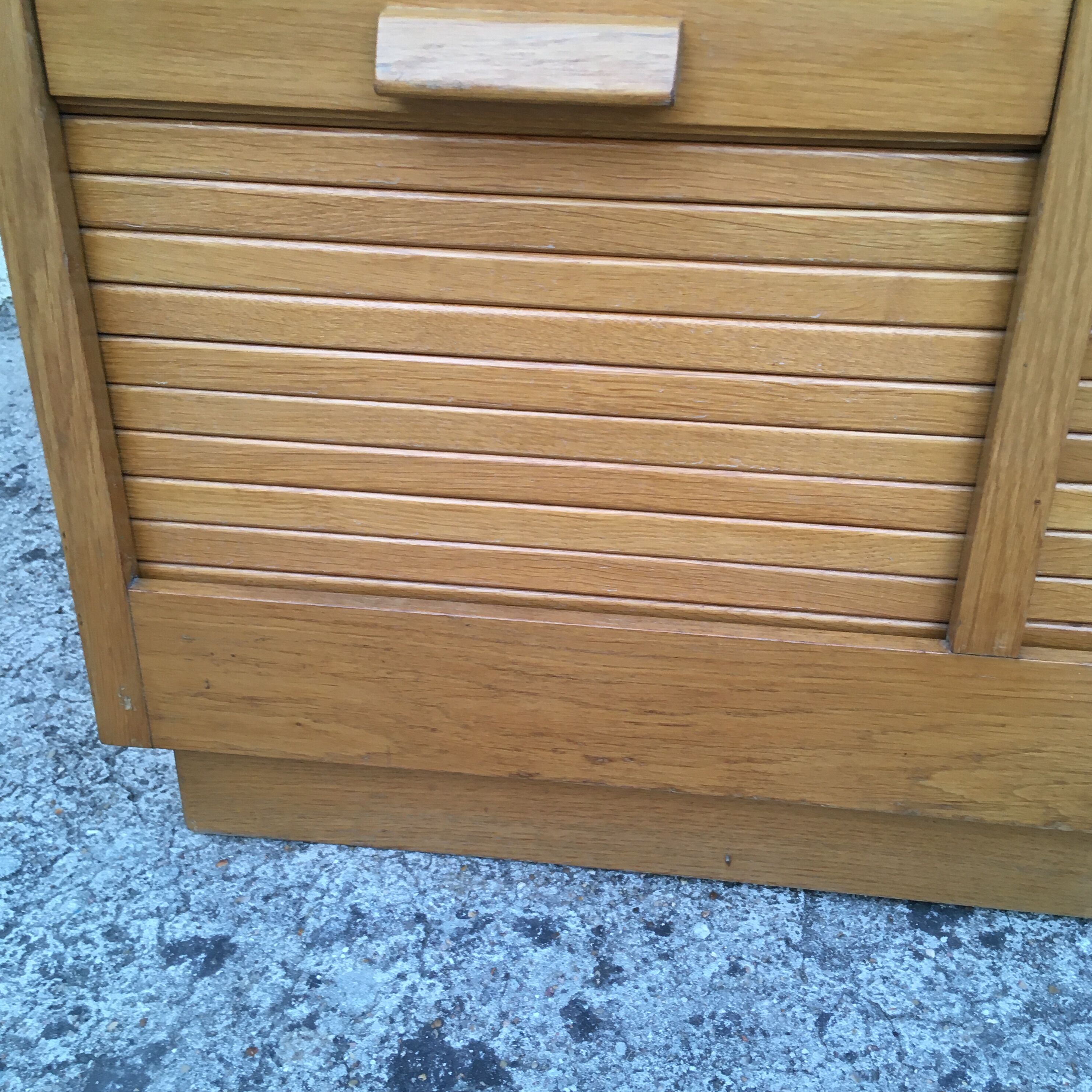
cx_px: 558
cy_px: 547
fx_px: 1249
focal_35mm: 35
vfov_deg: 47.2
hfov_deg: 47.2
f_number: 2.2
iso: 80
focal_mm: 4.15
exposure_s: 1/33
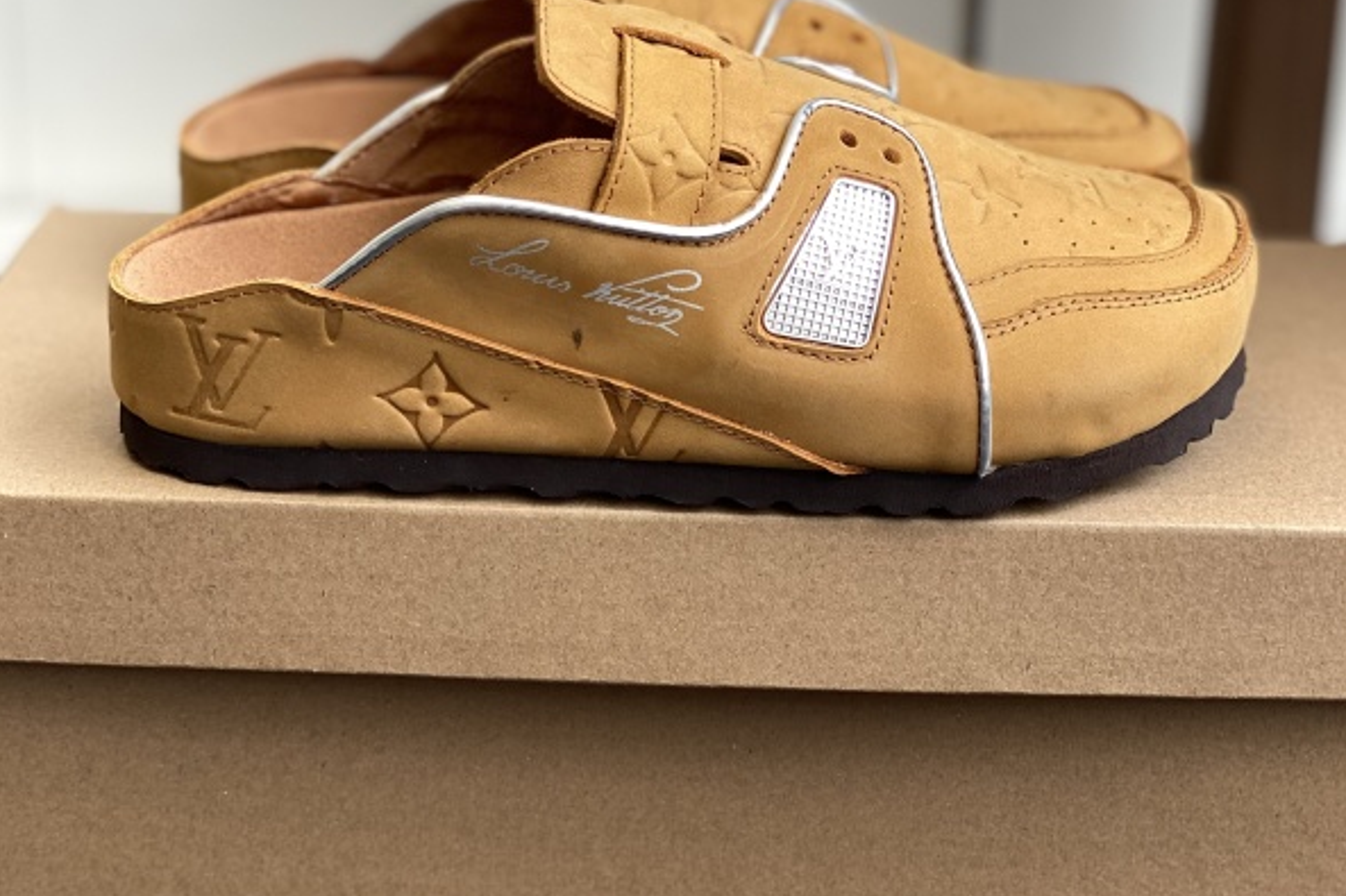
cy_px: 238
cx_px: 674
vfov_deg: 18.6
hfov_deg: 27.7
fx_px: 2728
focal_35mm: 73
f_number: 2
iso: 40
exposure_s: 1/122
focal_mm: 6
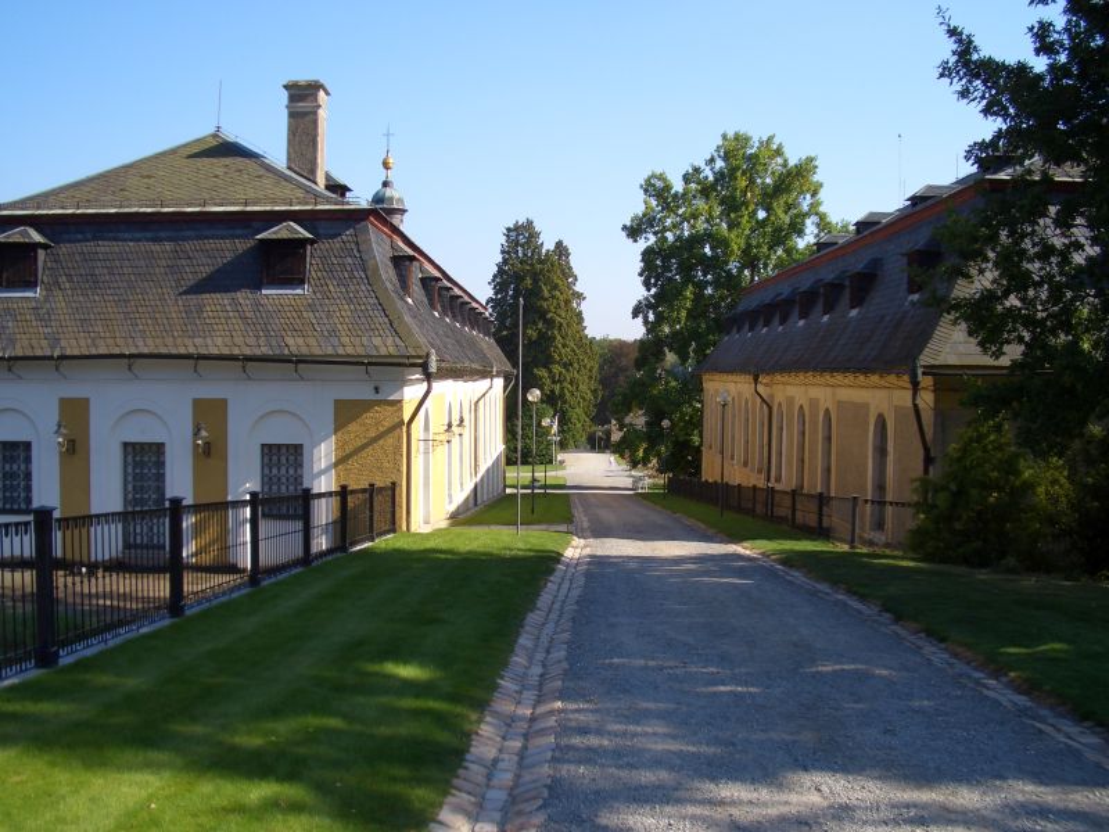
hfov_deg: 52.6
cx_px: 554
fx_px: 1121
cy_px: 416
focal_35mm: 35
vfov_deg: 40.7
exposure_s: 1/250
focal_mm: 5.8
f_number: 4.3
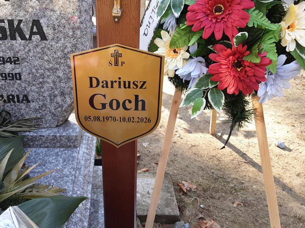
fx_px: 326
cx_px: 111
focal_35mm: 37
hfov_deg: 49.6
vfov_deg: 38.6
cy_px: 108
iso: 40
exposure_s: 1/100
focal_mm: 2.9
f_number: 1.9
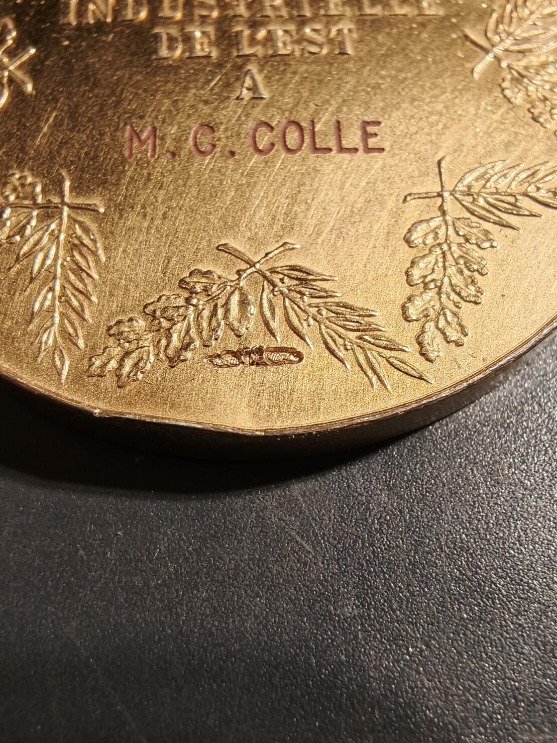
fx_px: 601
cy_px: 442
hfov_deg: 49.7
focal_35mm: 28
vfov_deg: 62.9
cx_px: 283
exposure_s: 1/58.5
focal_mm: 2.32
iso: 160
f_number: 2
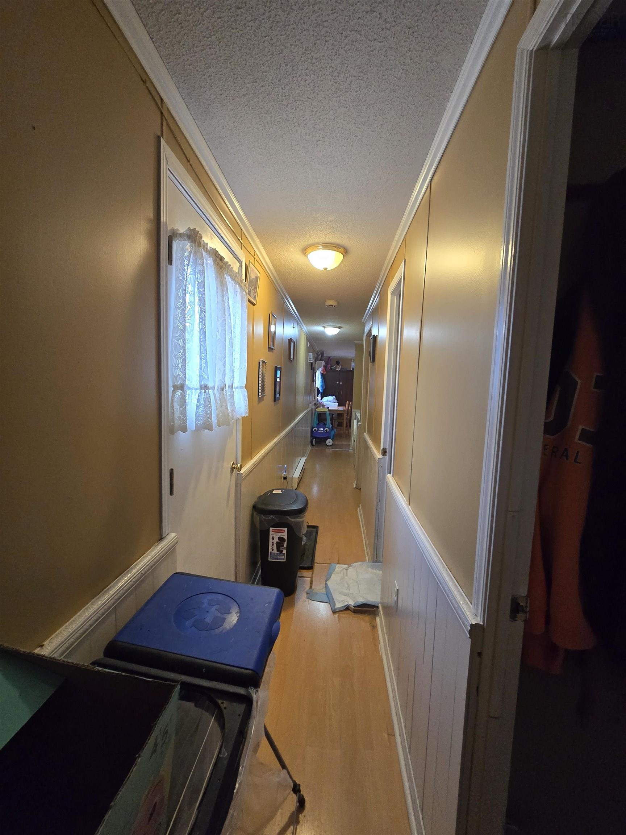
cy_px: 418
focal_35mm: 13
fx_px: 313
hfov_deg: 89.9
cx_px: 313
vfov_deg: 106.2
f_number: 2.2
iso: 500
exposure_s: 1/60
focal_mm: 2.2
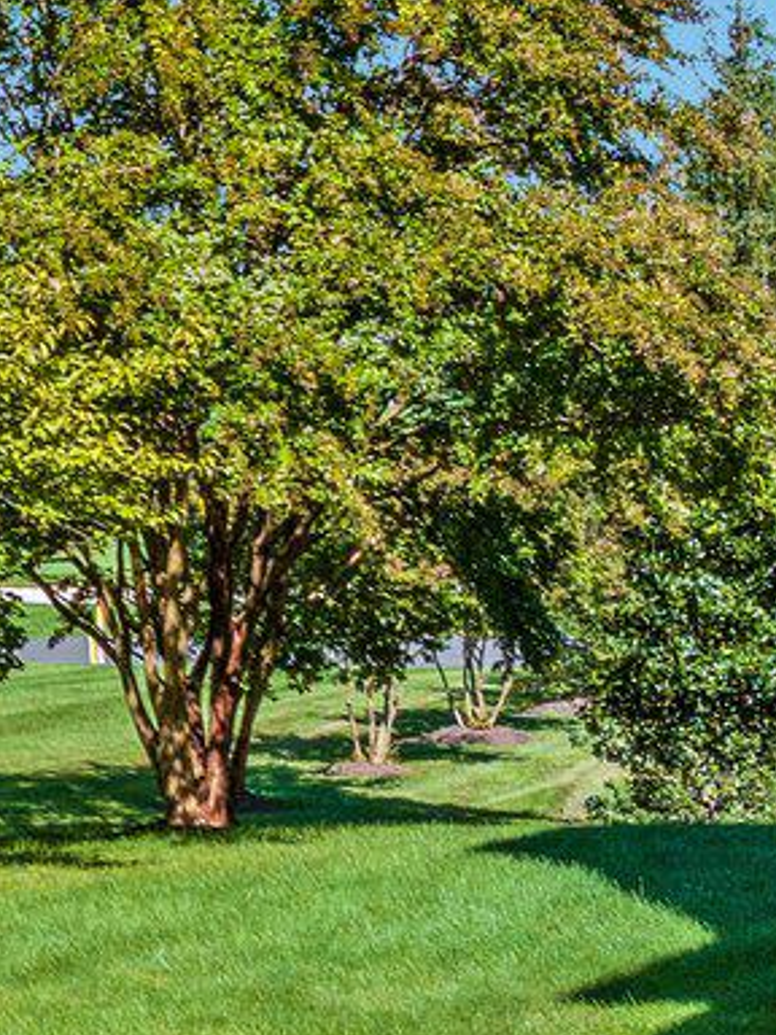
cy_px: 325
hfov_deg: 10.0
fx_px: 3826
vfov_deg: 15.4
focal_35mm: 128
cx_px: -1126
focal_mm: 12.29
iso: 100
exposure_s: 1/200
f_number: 4
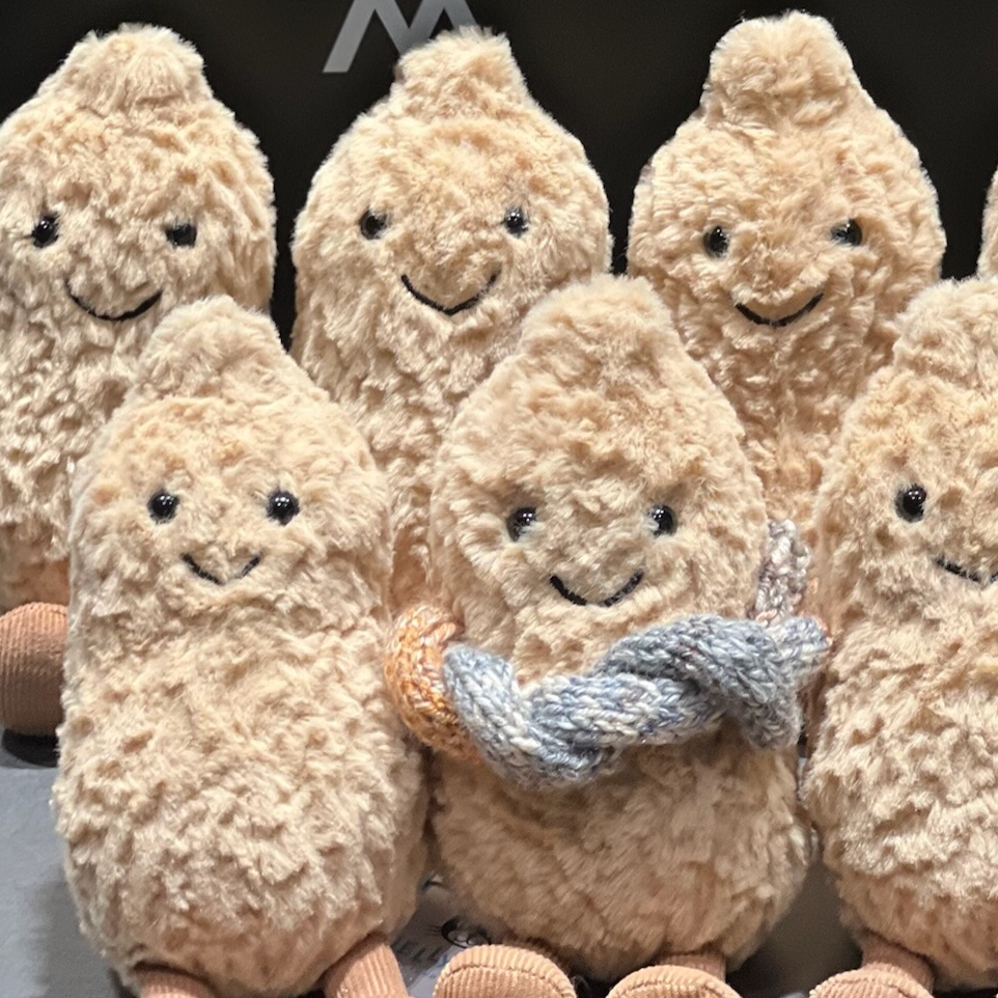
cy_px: 321
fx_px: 4730
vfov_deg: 12.0
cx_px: 618
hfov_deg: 12.0
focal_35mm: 145
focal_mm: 9
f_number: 2.8
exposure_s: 1/33
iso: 125
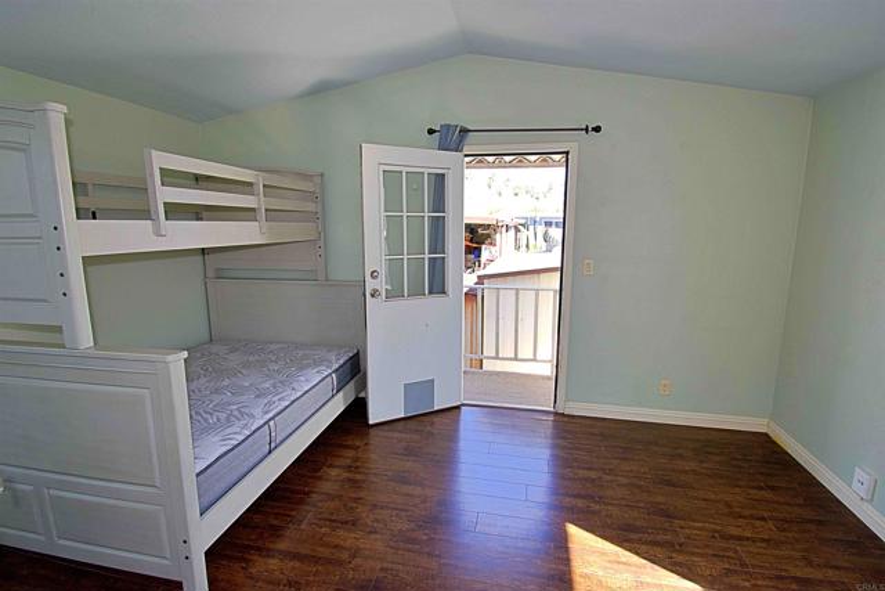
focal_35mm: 15
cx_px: 442
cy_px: 296
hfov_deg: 100.4
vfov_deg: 77.4
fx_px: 369
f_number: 5.6
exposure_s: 1/125
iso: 220
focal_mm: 10
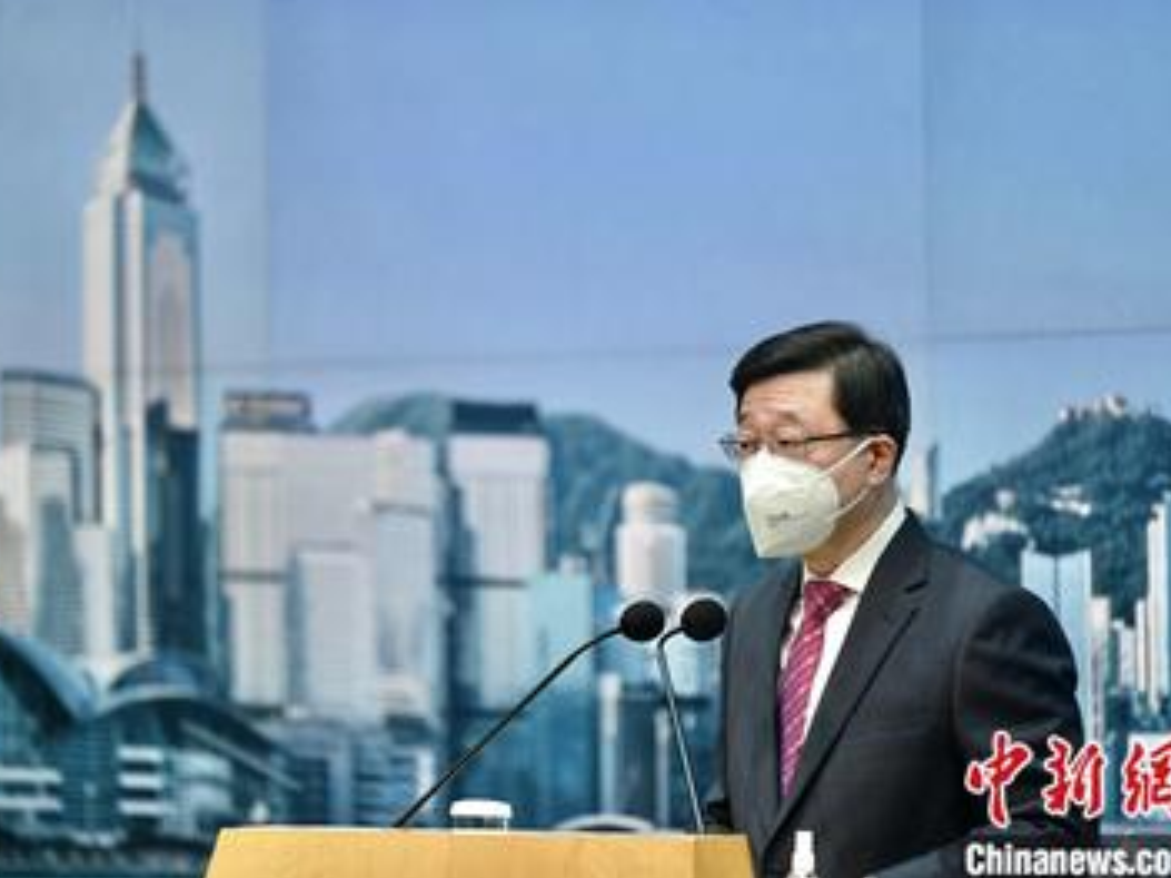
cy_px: 441
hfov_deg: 9.0
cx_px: 564
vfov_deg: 6.8
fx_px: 7406
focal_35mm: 219
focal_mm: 200
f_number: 2.8
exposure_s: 1/60
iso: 640
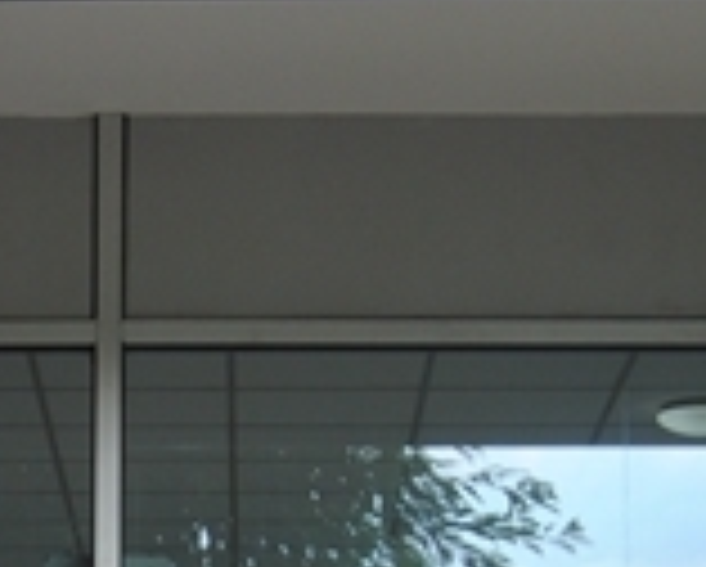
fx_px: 3885
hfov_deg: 10.3
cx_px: -40
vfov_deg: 8.2
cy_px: 734
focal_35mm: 186
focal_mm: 23
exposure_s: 1/160
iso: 100
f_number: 6.3
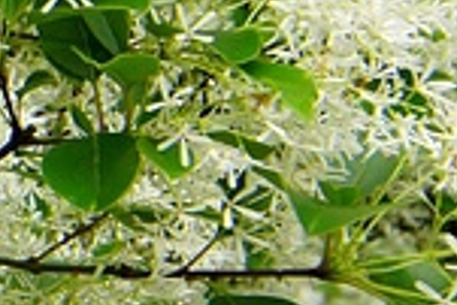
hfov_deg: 12.4
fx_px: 1682
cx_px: -623
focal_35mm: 132
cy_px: -5
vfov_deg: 10.3
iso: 200
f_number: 5.6
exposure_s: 1/60
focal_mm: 13
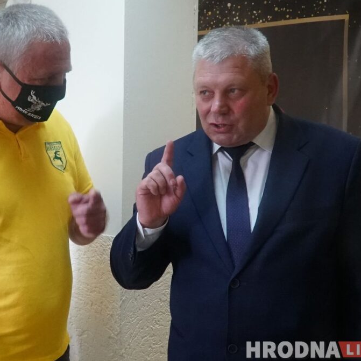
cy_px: 178
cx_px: 112
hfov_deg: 34.9
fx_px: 566
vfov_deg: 35.4
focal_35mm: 48
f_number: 13
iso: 6400
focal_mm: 25
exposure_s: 1/100
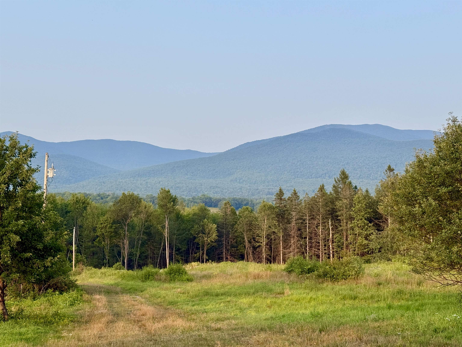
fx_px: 641
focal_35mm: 48
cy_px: 174
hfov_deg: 39.7
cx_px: 231
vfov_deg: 30.3
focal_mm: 6.76
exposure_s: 1/1264
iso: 64
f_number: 1.78
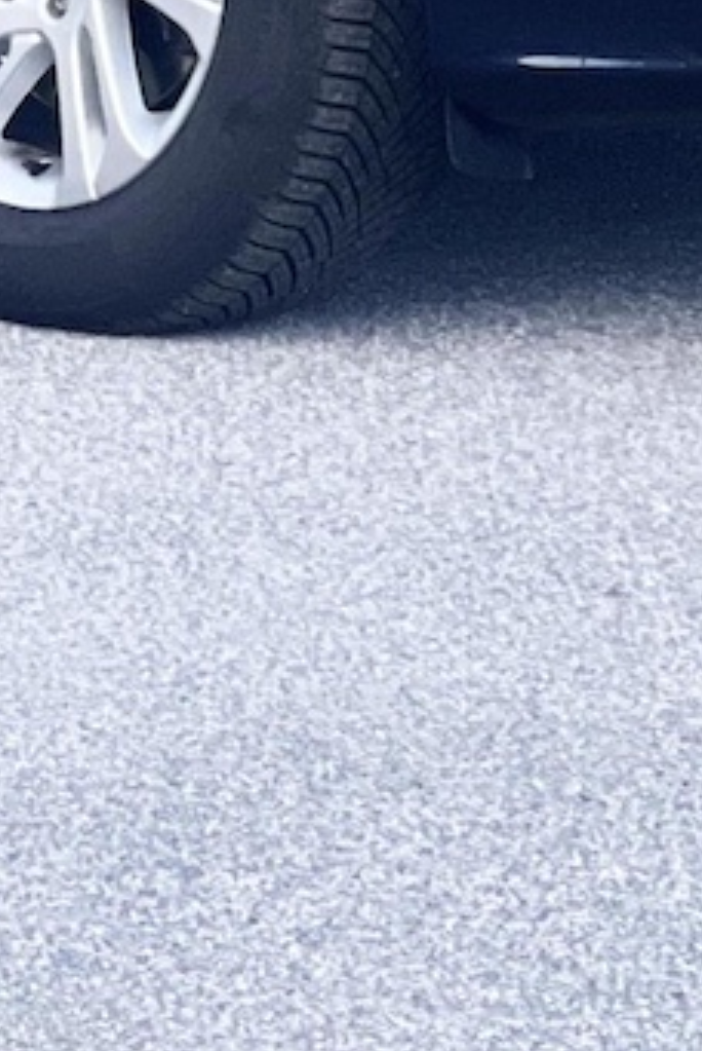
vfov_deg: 6.7
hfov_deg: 4.5
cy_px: -547
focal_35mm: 304
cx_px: -186
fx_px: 8873
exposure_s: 1/121
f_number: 2.2
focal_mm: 7.5
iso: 100
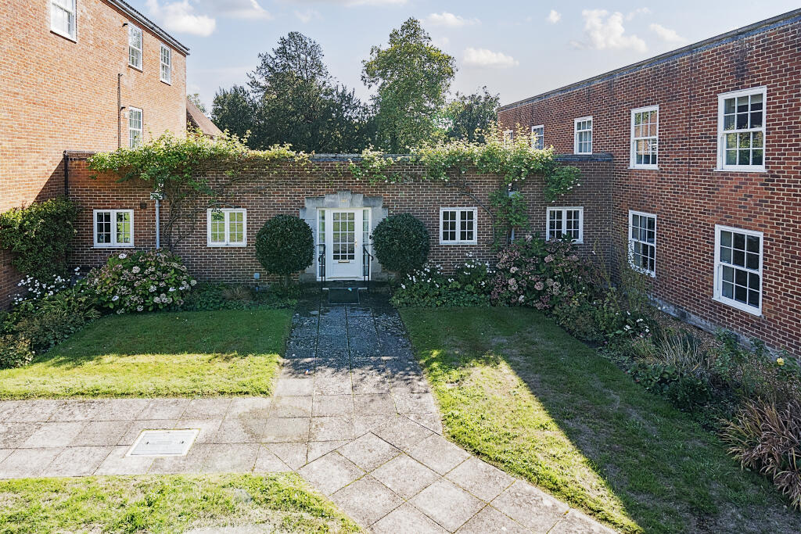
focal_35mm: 19
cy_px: 267
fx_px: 423
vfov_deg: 64.6
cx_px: 400
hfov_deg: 86.9
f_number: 8
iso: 400
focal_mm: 13
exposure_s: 1/250
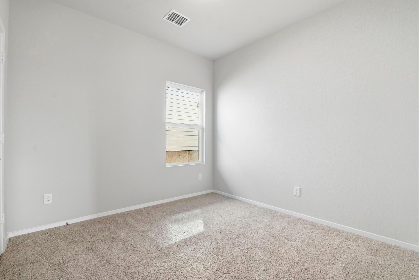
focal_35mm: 16
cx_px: 210
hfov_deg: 96.7
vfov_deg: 73.8
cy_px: 140
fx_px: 186
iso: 125
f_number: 7.1
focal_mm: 16
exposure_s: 1/200
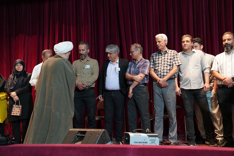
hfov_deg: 41.1
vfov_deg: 28.1
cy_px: 78
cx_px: 117
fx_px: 312
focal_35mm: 48
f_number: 4
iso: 5000
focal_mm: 48
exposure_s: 1/160
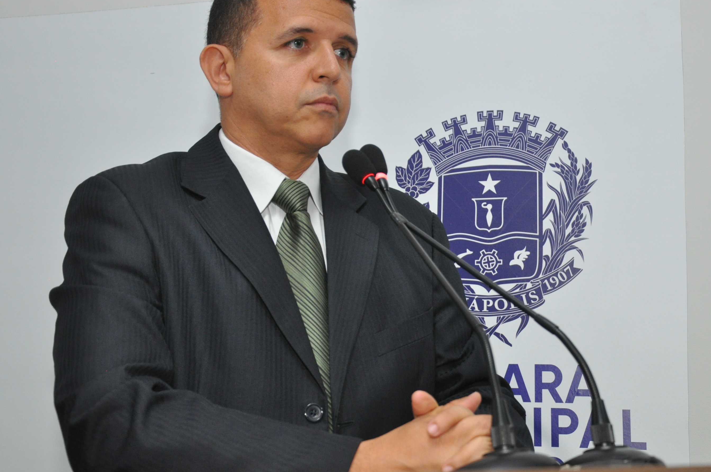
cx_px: 384
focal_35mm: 72
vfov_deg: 18.9
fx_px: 1420
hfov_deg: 28.1
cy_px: 204
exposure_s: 1/60
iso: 800
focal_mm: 40
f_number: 5.6
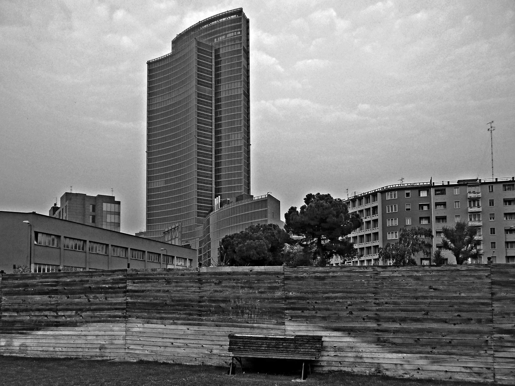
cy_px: 193
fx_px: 446
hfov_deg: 60.0
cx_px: 258
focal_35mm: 30
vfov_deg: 46.8
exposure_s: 1/125
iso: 100
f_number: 3.4
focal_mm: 4.9
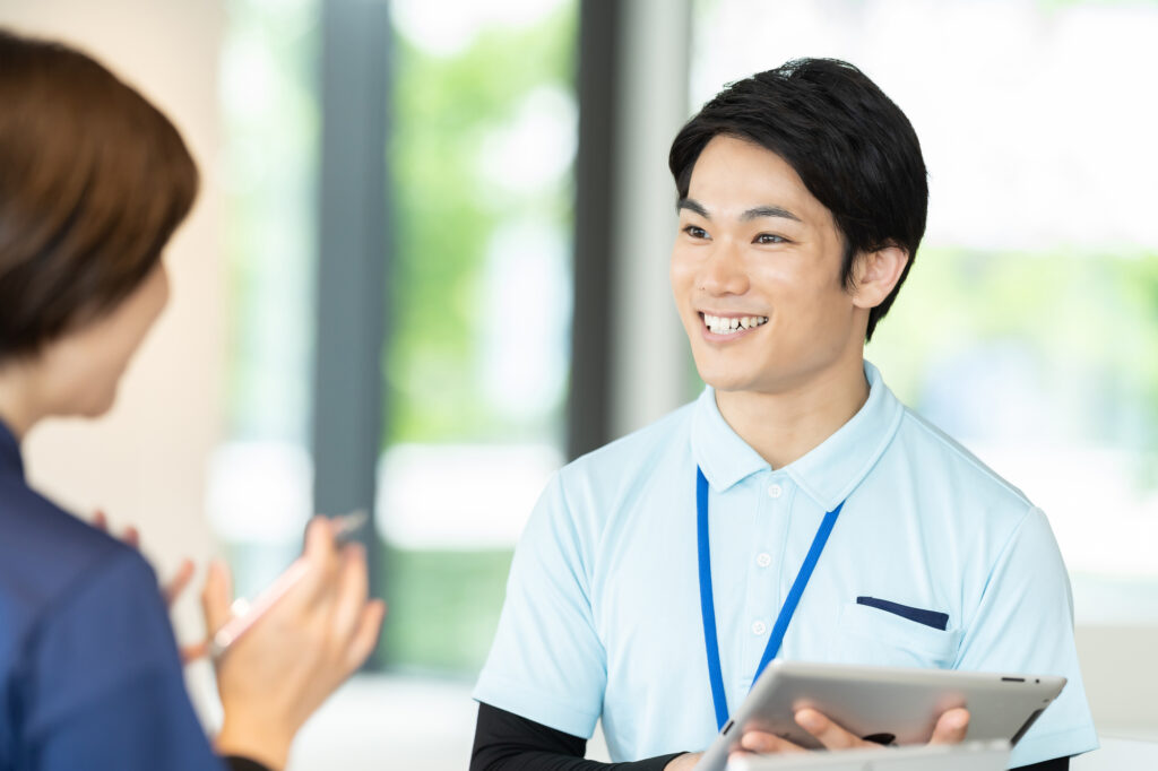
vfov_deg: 10.2
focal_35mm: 135
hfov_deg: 15.2
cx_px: 579
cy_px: 386
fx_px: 4341
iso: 640
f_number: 2.5
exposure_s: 1/200
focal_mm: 135
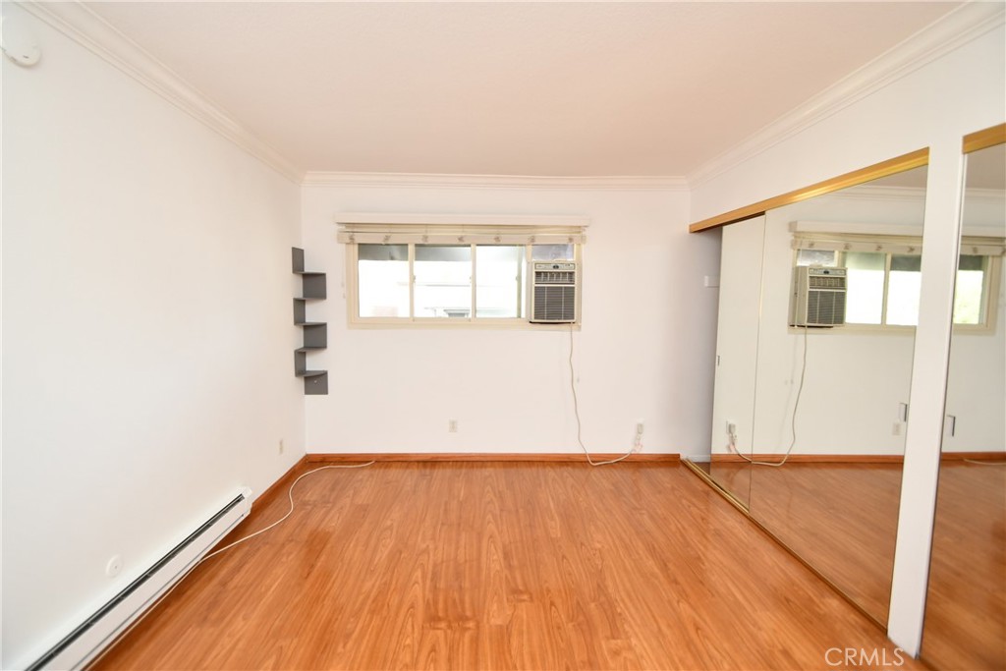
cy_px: 336
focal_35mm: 15
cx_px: 503
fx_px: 419
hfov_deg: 100.4
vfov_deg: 77.3
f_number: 4
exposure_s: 1/60
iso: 640
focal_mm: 10
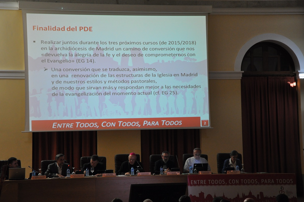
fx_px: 667
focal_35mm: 79
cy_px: 102
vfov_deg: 17.3
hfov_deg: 25.7
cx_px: 152
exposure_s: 1/30
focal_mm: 52
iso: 1100
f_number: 5
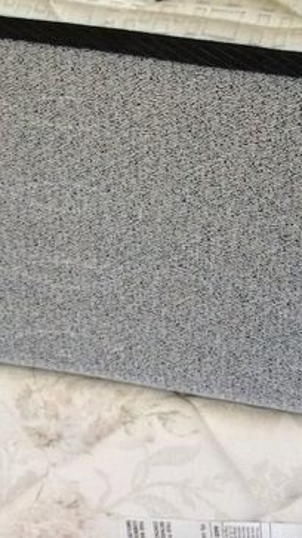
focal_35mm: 81
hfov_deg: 14.9
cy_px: 336
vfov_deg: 26.1
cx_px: 120
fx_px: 1154
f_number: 2.2
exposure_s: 1/30
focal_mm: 4.12
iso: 320
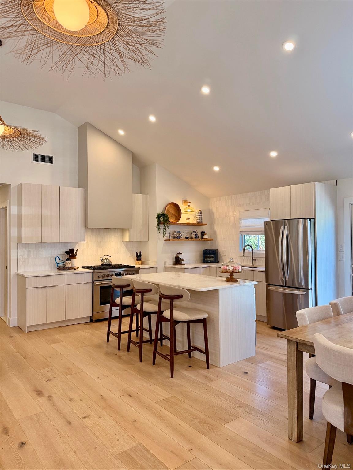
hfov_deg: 56.8
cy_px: 235
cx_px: 176
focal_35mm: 24
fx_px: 326
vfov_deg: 71.6
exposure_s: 1/204
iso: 160
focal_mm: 6.76
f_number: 1.78
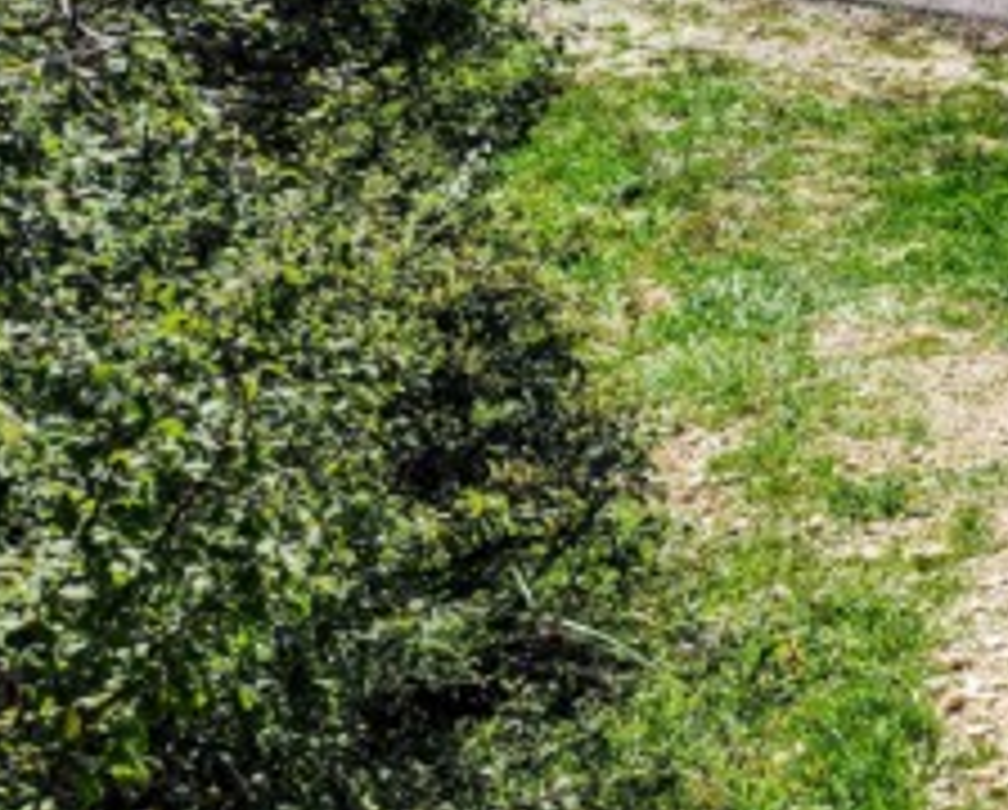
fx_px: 2391
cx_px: 1624
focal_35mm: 80
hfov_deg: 19.7
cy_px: -4
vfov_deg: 18.7
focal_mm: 6.4
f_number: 1.8
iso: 12
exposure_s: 1/746
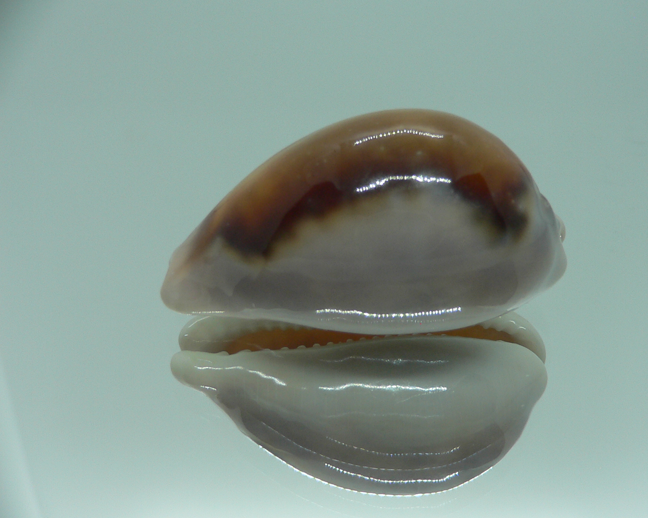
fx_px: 767
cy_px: 268
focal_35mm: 40
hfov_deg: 45.6
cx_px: 378
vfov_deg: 37.3
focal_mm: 4.6
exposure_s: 1/60
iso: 80
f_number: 2.8
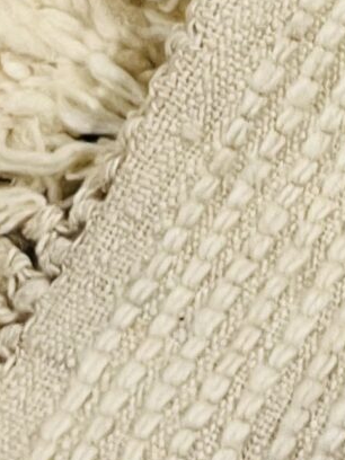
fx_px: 2166
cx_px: 610
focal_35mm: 163
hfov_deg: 8.8
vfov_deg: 11.2
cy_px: -408
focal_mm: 5.7
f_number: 1.5
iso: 80
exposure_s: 1/50
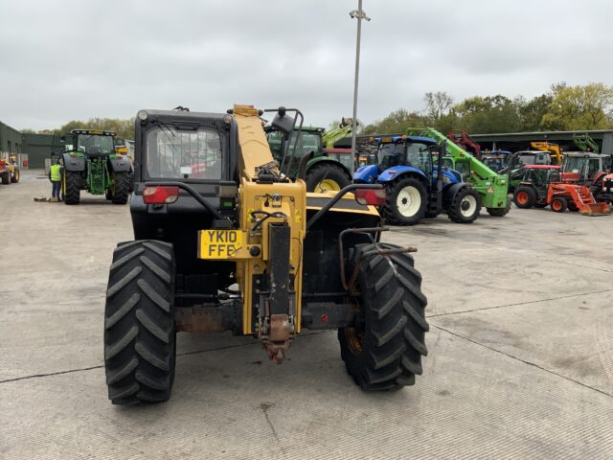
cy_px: 230
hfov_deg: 61.7
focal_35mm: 29
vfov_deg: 48.2
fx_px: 514
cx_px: 306
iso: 16
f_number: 1.8
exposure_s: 1/329
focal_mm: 3
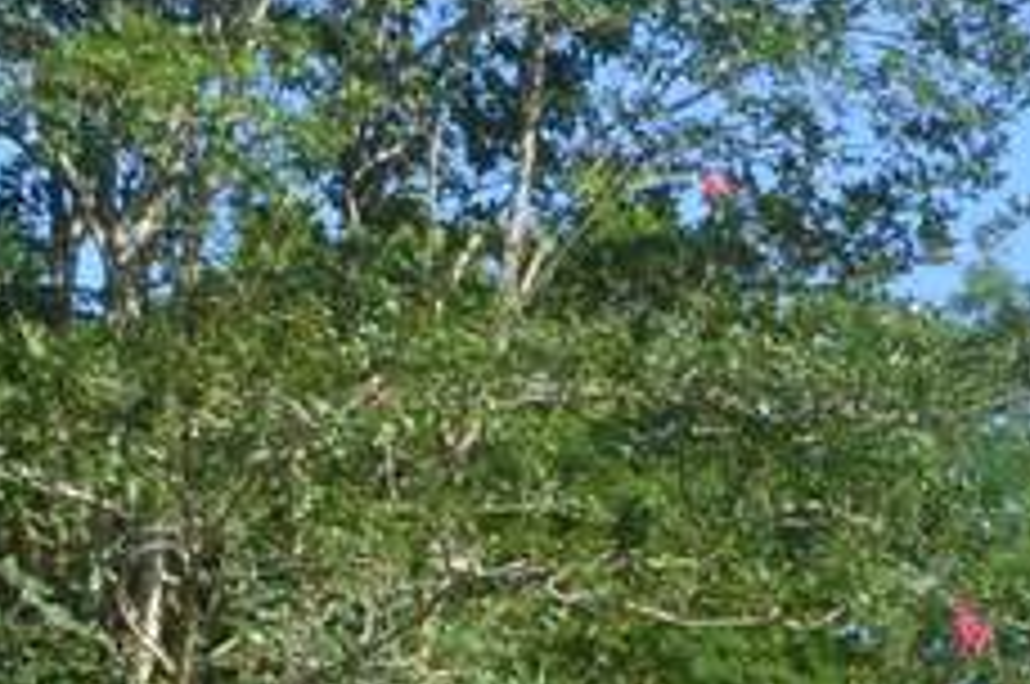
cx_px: 702
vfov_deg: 8.7
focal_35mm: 151
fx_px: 4314
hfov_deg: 13.6
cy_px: 1238
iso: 100
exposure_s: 1/200
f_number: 6.3
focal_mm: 18
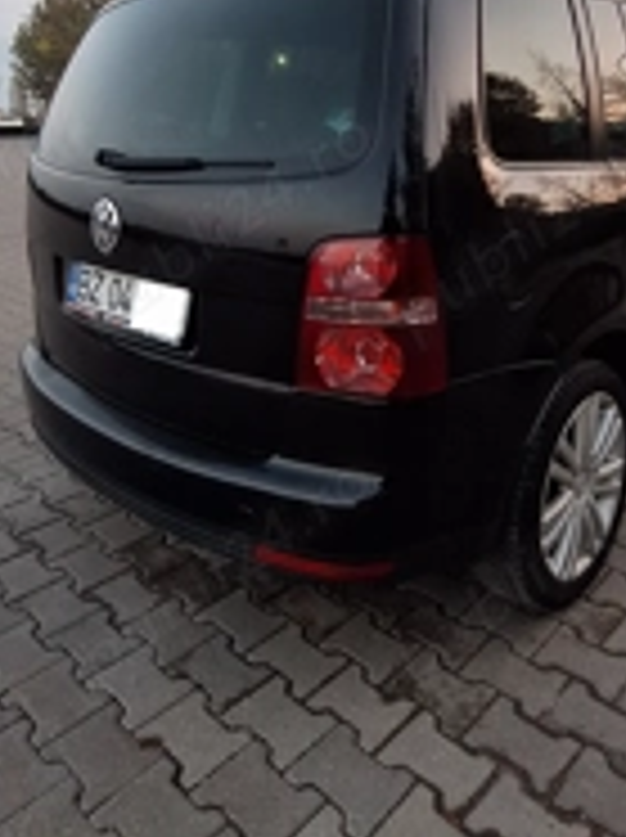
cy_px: 302
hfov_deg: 49.3
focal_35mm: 28
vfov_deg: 62.4
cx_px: 383
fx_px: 677
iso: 100
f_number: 2.2
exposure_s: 1/50
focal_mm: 1.74
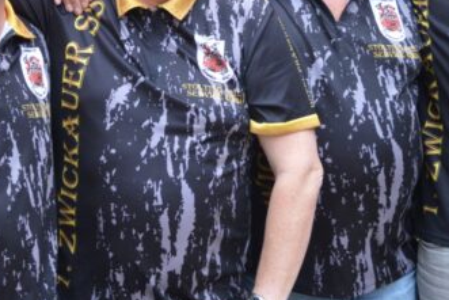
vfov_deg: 13.4
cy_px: 33
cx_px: 167
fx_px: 1261
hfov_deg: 20.1
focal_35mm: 101
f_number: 4
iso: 720
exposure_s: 1/60
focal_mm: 31
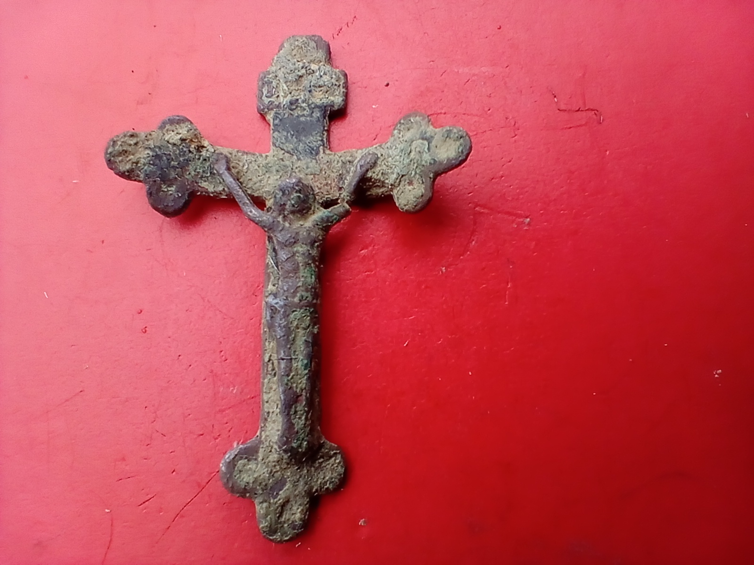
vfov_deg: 49.7
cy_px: 282
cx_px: 377
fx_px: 610
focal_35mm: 28
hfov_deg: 63.4
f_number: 2.4
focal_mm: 1.77
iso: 101
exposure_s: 1/102
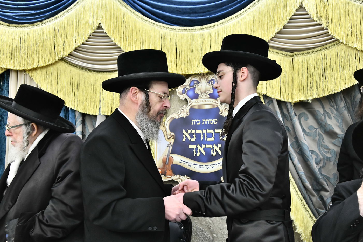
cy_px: 121
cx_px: 182
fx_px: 524
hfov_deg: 38.2
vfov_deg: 26.0
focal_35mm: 52
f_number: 5.6
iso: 3200
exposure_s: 1/160
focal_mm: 52
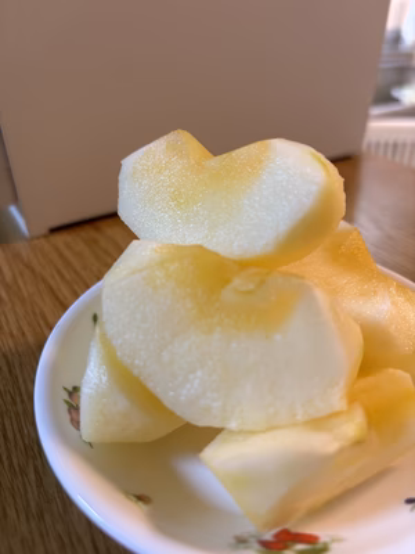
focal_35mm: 26
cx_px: 208
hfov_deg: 53.1
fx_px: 416
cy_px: 277
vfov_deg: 67.3
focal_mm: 5.96
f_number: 1.6
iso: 160
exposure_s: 1/50
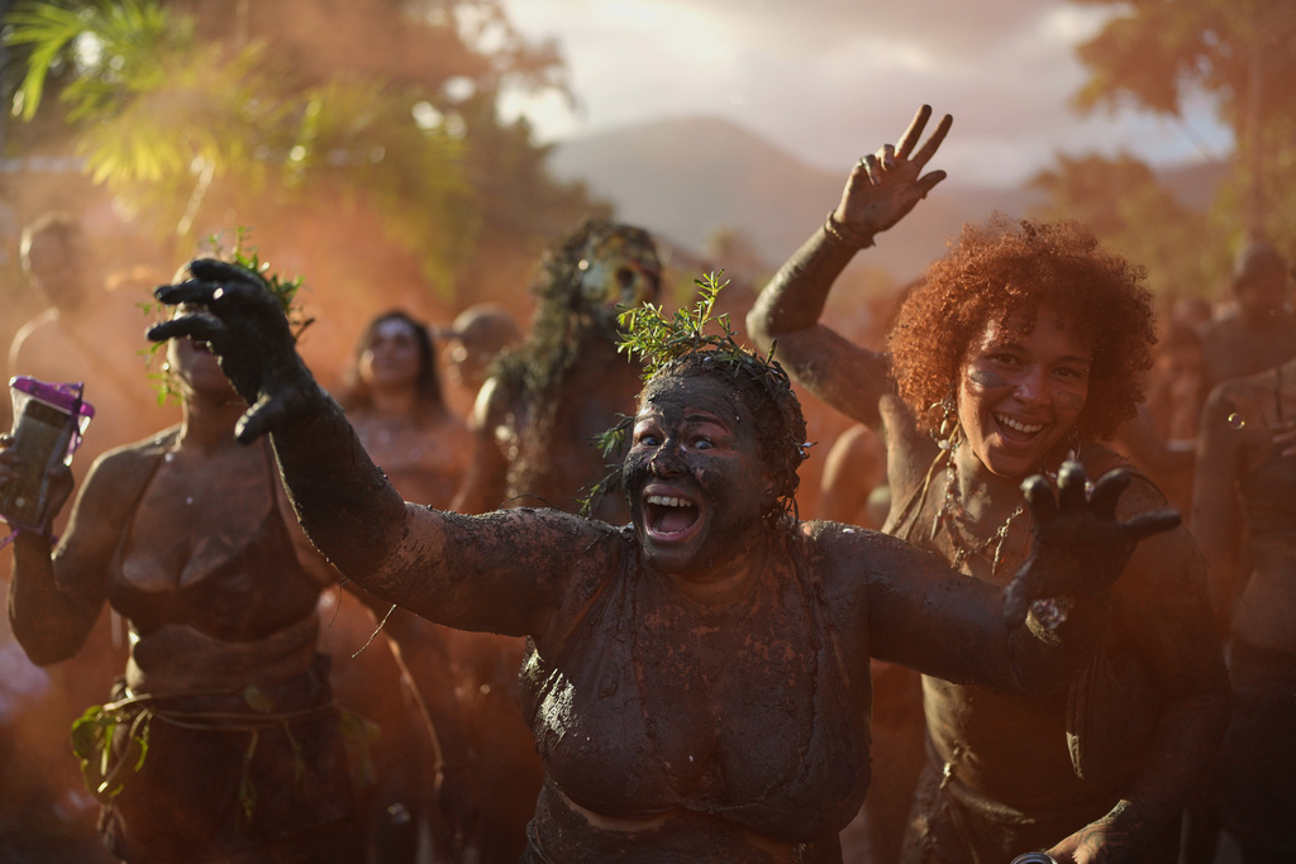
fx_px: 1260
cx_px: 648
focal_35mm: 35
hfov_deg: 54.4
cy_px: 432
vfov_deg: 37.9
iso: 400
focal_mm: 35
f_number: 1.4
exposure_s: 1/8000
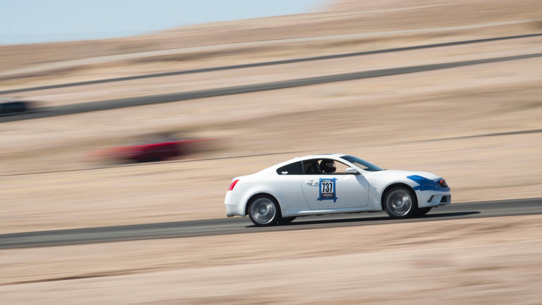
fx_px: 3464
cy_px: 130
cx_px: 240
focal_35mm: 241
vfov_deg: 5.0
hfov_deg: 8.9
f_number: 16
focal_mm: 185
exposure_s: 1/30
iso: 100
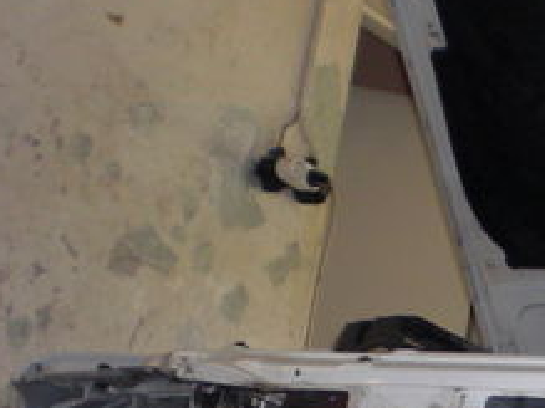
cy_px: 505
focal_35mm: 111
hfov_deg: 16.5
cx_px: 766
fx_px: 1747
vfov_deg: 13.0
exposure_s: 1/60
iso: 200
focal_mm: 6.3
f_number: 3.1
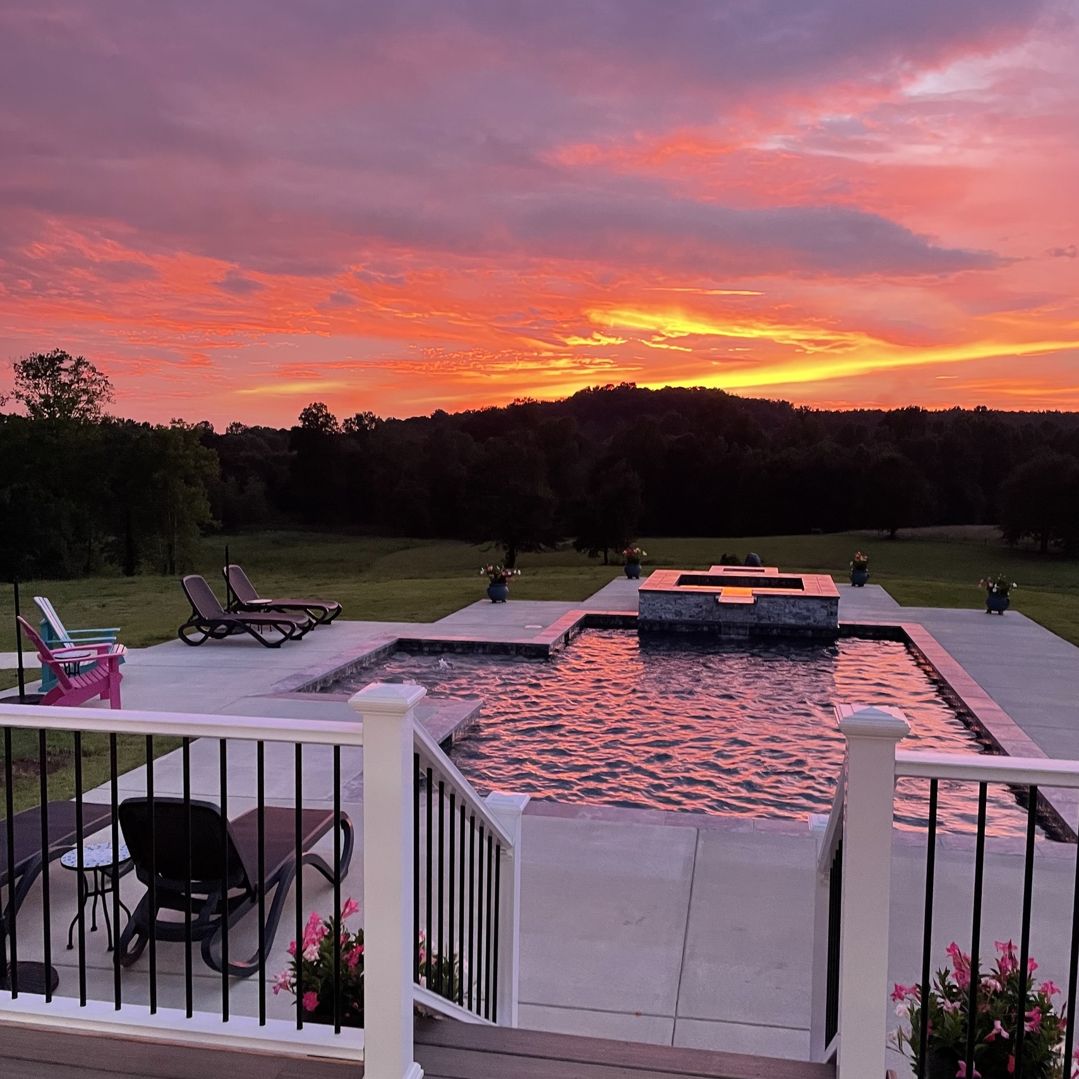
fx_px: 1093
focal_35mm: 31
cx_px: 543
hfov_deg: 52.5
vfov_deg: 52.5
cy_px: 573
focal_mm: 4.2
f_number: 1.6
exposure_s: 1/60
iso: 250
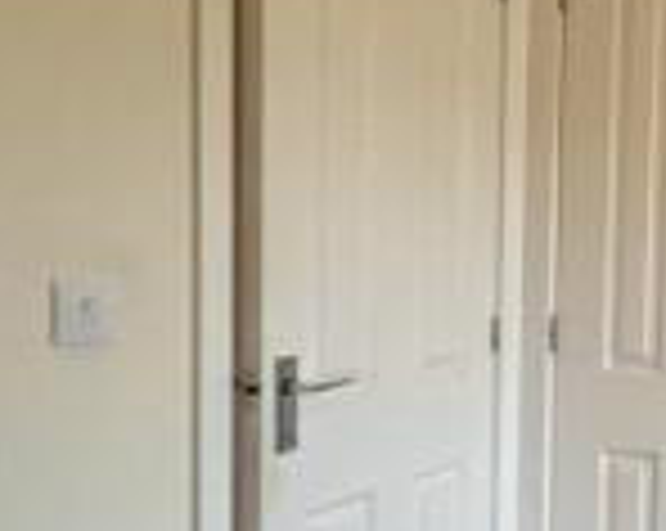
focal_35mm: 50
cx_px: 1078
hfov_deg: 24.9
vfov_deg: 30.0
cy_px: 344
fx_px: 984
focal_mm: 1.57
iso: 320
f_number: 1.8
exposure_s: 1/50
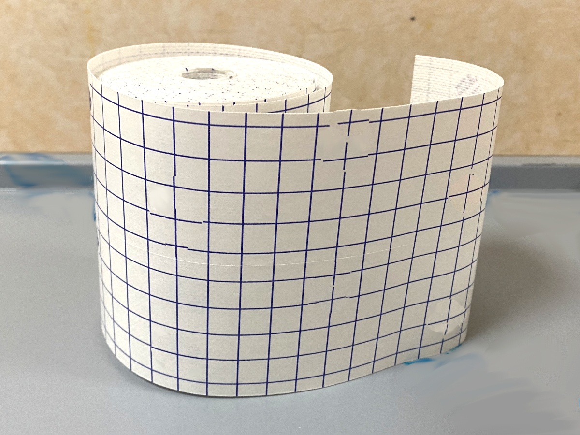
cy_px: 218
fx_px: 436
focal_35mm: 26
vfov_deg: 53.1
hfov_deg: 67.3
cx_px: 290
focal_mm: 4.25
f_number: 1.8
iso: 100
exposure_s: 1/50
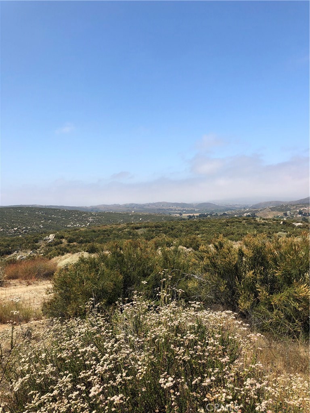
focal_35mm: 28
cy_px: 206
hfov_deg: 49.7
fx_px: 334
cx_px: 155
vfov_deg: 63.4
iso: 20
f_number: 1.8
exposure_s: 1/2315
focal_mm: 3.99
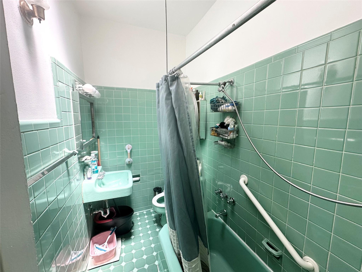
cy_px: 136
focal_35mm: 14
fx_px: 146
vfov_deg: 85.7
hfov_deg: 102.1
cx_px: 181
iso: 160
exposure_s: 1/120
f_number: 2.2
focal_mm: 2.22
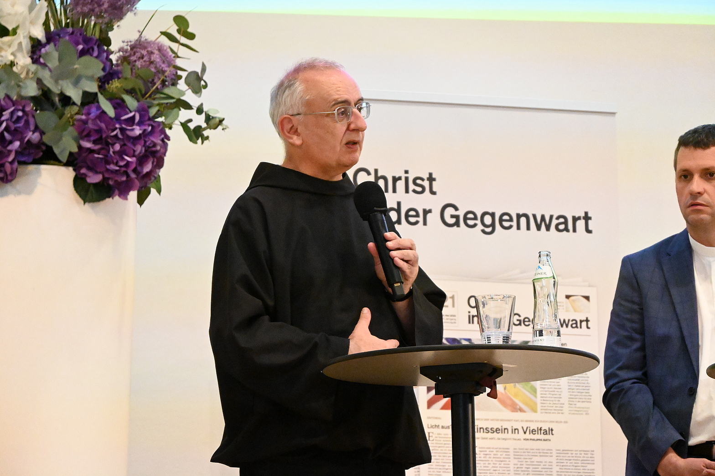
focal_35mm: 210
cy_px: 238
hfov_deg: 9.8
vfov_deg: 6.5
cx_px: 358
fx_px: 4170
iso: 12800
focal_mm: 140
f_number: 6.3
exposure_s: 1/250
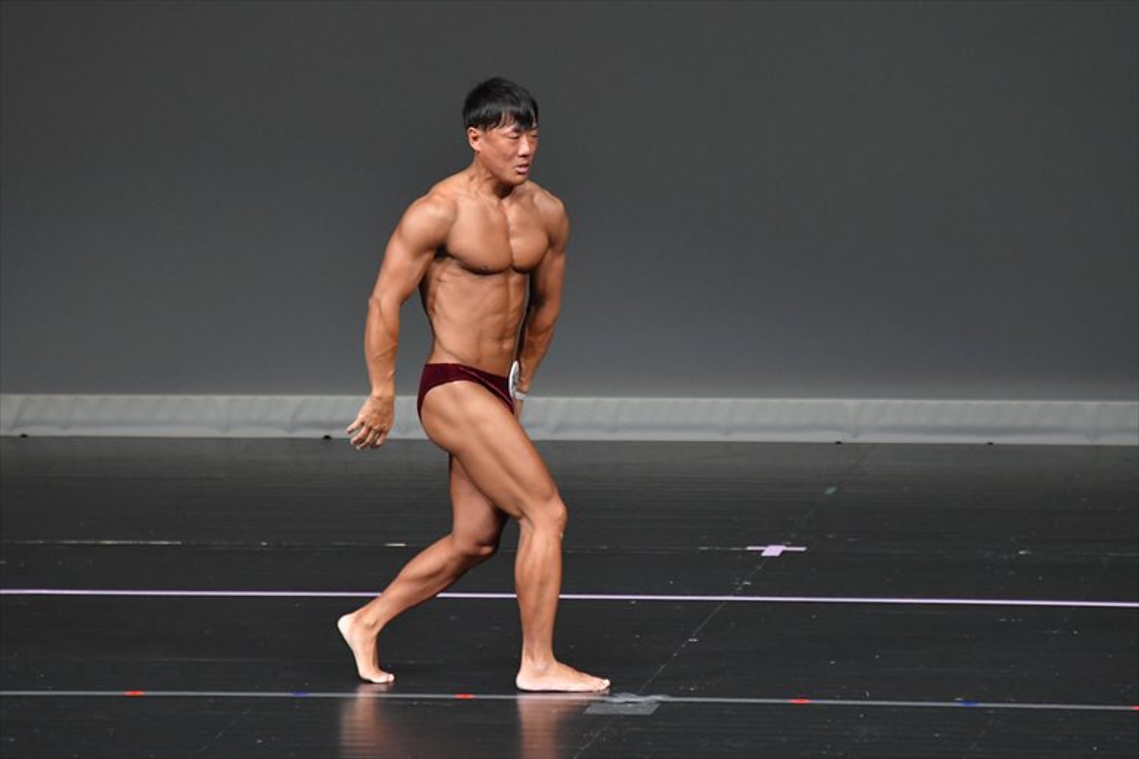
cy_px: 380
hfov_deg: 6.0
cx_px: 570
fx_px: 10910
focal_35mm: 345
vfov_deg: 4.0
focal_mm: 230
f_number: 5.6
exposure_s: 1/400
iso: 4000
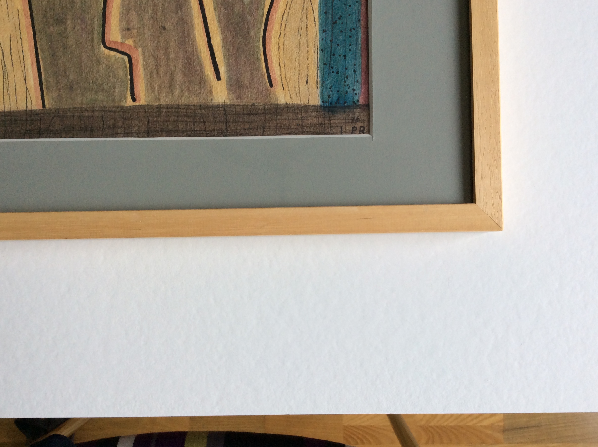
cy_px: 227
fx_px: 604
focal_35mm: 35
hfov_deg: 52.7
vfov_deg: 40.6
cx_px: 299
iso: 40
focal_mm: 3.3
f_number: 2.4
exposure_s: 1/25
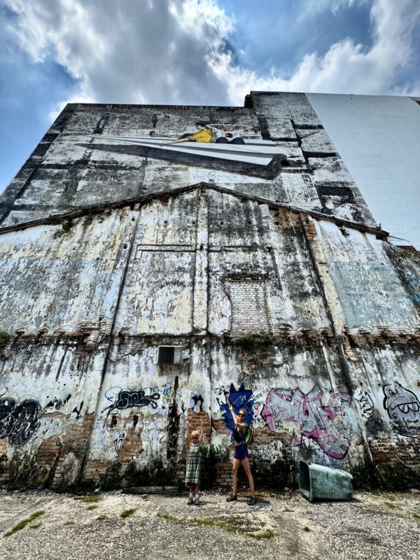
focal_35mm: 14
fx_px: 226
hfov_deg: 85.7
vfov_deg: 102.1
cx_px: 210
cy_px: 280
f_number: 2.2
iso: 50
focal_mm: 2.22
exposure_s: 1/1789
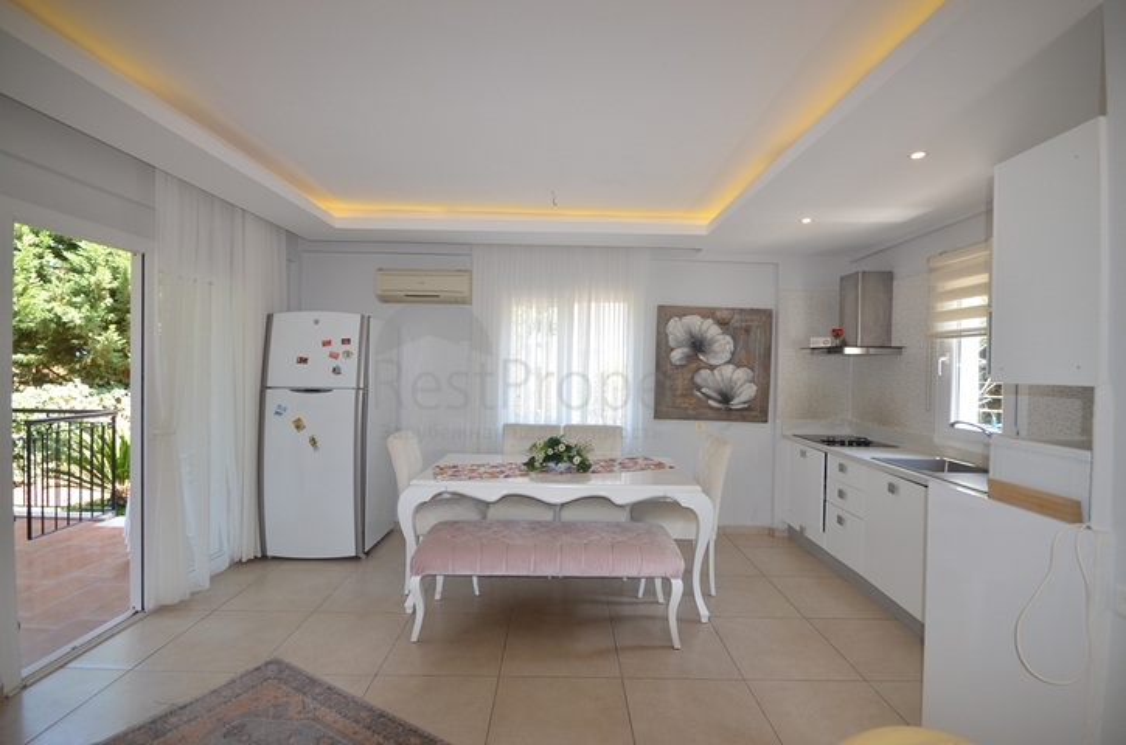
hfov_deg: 100.5
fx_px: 468
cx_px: 563
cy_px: 372
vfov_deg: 77.1
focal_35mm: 15
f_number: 7.1
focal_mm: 10
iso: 400
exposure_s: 1/60
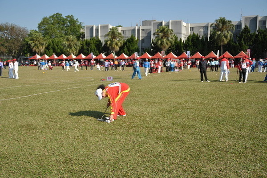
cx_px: 134
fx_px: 278
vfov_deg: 35.4
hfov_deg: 51.3
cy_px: 89
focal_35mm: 38
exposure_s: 1/1000
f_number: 3.8
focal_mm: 25
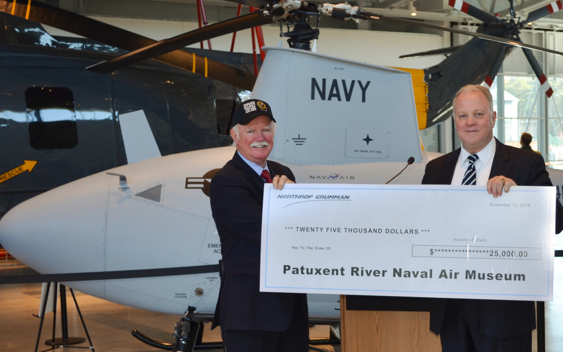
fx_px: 1059
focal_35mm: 69
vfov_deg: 18.8
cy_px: 249
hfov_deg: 29.5
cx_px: 393
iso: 320
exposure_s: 1/125
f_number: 4.5
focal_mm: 30
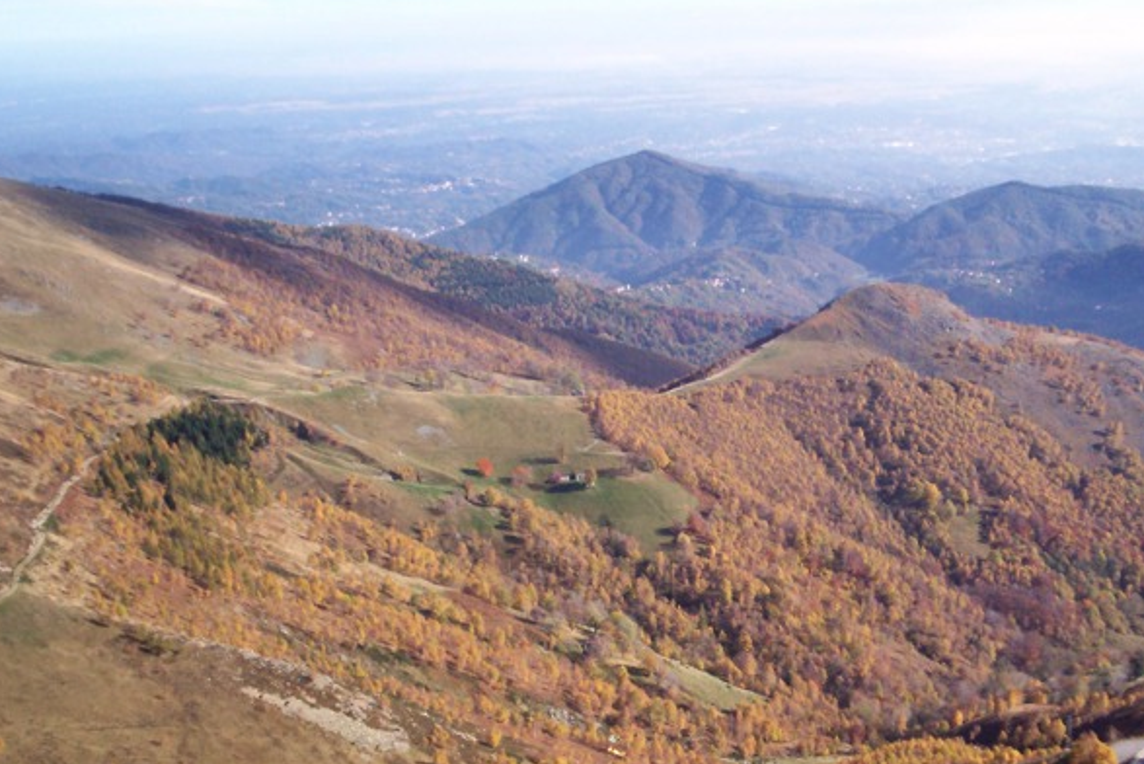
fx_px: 1621
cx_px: 766
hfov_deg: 38.4
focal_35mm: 51
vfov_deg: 26.4
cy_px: 513
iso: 100
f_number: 4.5
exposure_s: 1/361
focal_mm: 5.9
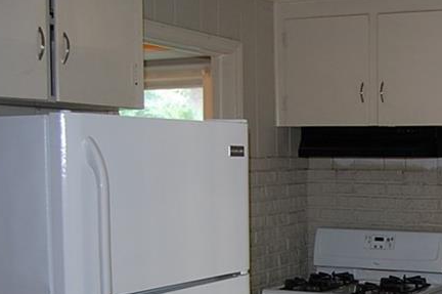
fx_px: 785
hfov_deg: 29.0
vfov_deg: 21.0
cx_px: 461
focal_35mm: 64
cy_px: 229
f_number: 3.5
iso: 400
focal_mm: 18
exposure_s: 1/60
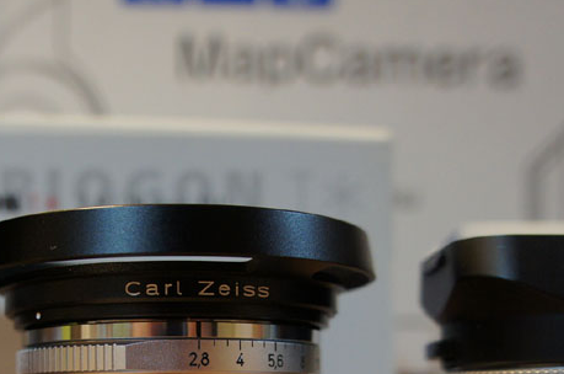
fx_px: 1047
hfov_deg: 29.8
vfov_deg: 19.4
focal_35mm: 67
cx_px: 162
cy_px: 413
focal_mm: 20
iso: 640
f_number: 4
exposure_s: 1/30
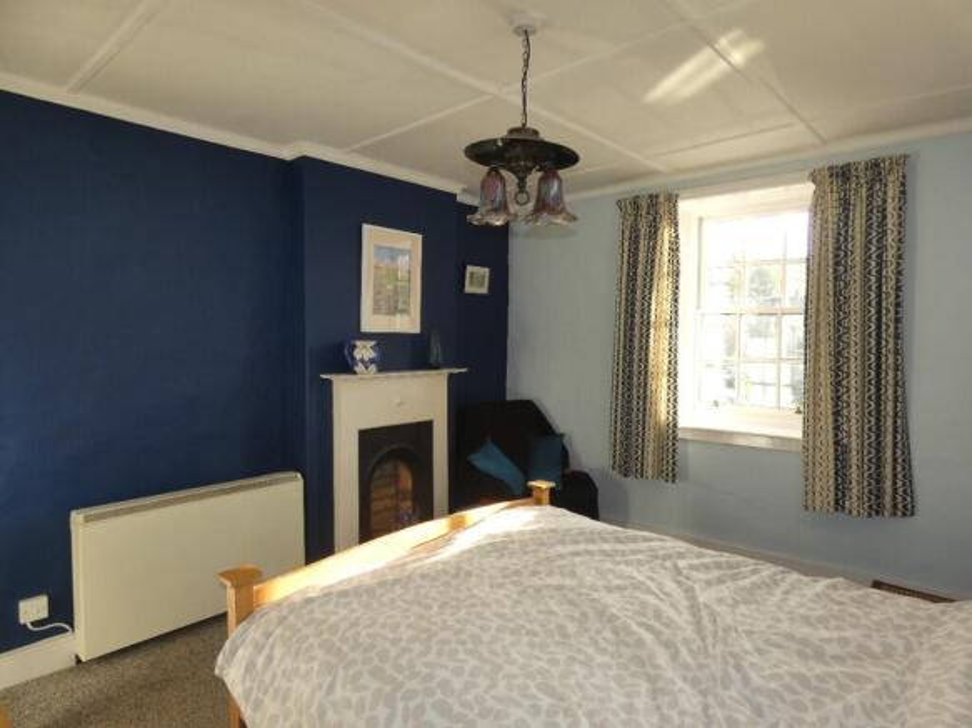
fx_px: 561
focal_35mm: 20
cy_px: 364
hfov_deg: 81.8
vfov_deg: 66.0
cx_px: 486
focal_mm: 3.6
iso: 80
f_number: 2.8
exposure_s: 1/60
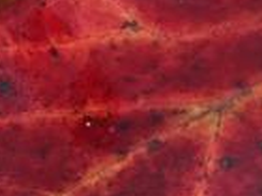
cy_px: -314
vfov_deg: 7.7
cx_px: -255
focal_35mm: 177
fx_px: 1340
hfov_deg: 10.3
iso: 25
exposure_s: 1/123
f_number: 2.4
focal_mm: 3.3
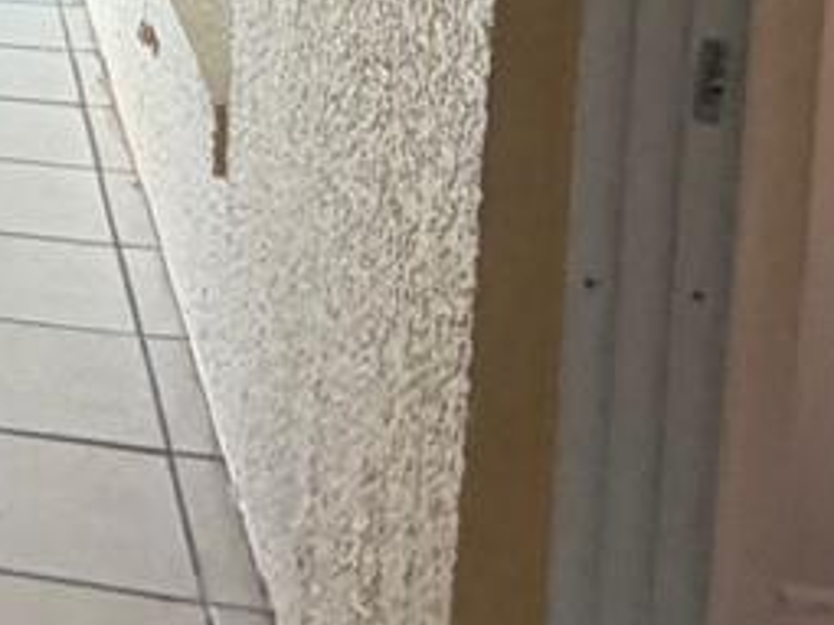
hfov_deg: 17.3
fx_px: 2119
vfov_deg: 15.3
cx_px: -746
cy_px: -366
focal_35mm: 88
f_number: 2.2
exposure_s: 1/117
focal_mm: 2.22
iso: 320
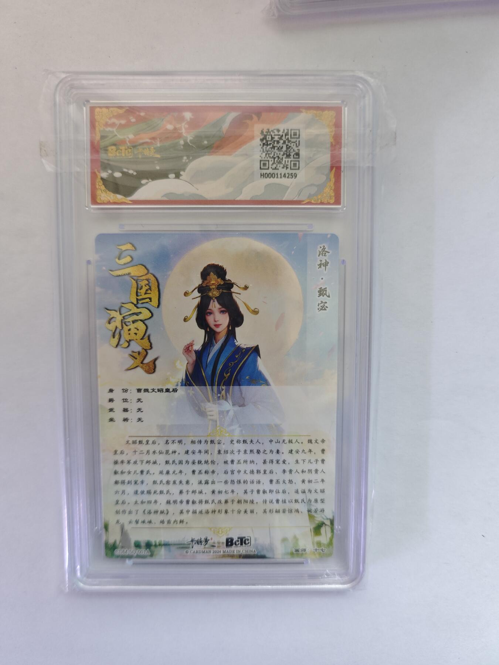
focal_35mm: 23
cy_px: 332
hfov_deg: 58.9
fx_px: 442
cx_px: 250
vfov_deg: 73.9
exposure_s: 1/33.3
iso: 800
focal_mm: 6.55
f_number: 1.6
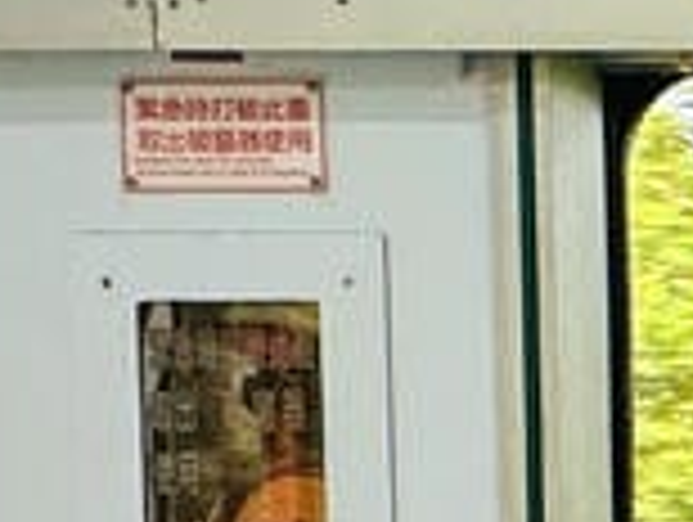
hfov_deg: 12.6
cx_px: 1796
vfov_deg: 13.5
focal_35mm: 109
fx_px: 2186
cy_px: 508
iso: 40
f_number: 2.2
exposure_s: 1/126
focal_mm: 2.22
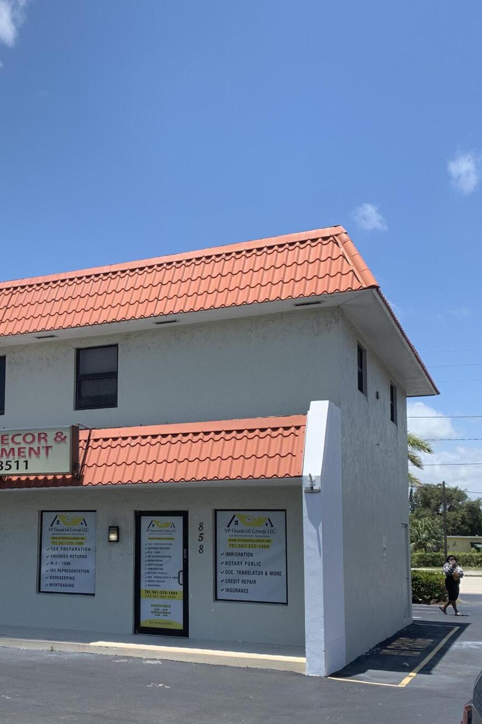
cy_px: 454
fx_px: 803
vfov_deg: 48.0
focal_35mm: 40
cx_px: 105
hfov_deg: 32.6
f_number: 1.8
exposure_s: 1/1992
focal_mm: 4.25
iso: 25
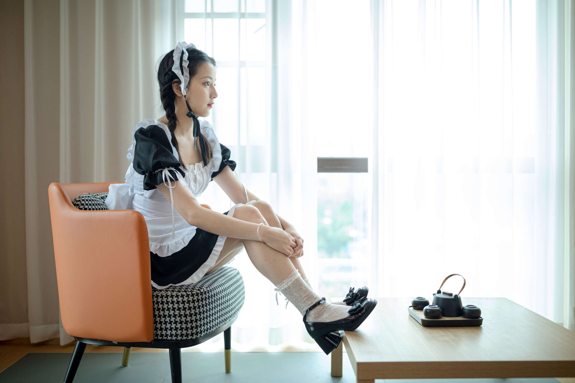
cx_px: 288
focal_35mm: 34
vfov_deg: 38.9
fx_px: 543
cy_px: 192
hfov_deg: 55.8
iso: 640
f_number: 1.8
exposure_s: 1/400
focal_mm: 35
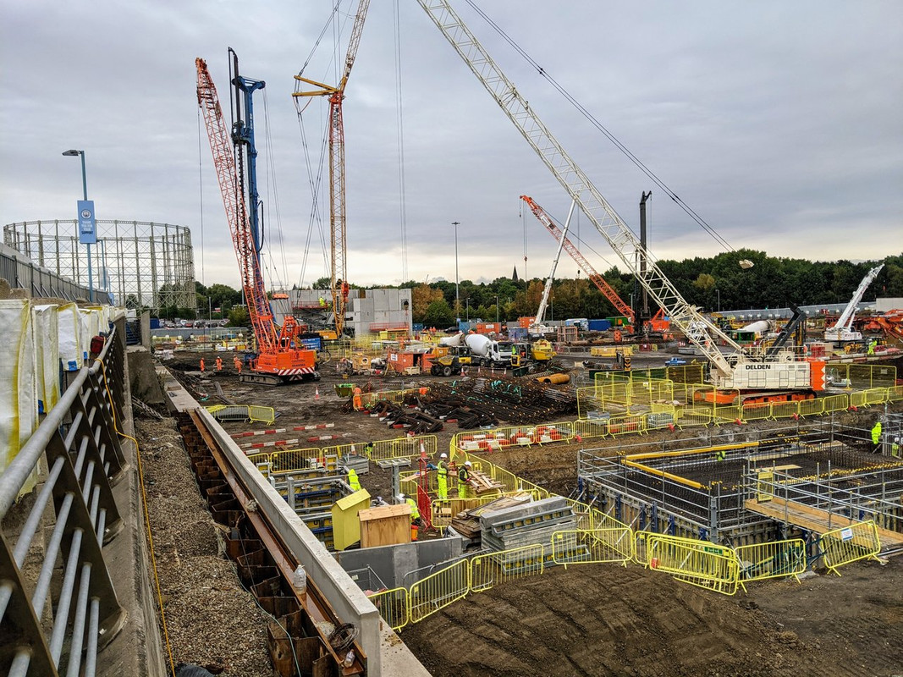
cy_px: 338
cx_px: 452
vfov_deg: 51.3
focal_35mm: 27
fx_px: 704
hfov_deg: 65.3
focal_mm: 4.44
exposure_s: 1/978
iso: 55
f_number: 1.8
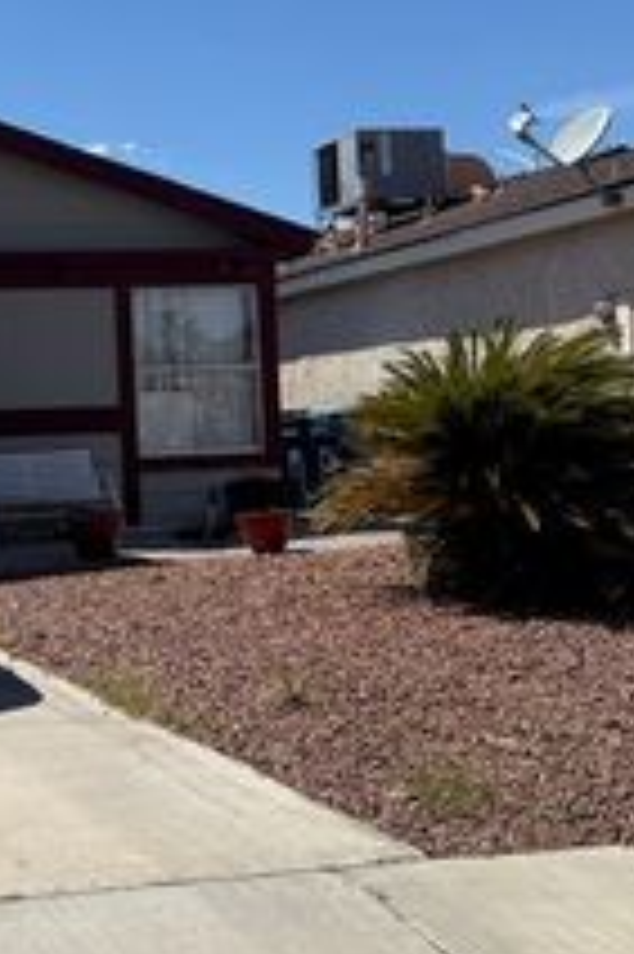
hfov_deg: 21.6
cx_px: -81
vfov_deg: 33.9
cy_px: 407
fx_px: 1561
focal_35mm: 59
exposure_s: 1/7353
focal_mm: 6.76
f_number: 1.78
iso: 80
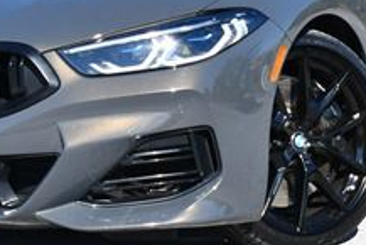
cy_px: -25
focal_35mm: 177
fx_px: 1801
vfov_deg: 7.7
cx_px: 167
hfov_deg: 11.6
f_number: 8
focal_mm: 30
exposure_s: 1/250
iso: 140
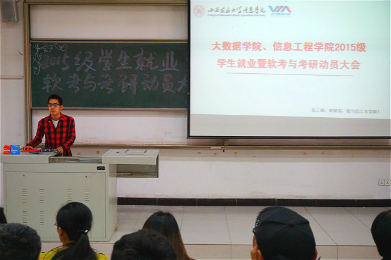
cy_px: 130
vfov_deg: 28.9
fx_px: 505
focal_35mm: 46
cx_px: 196
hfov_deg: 42.3
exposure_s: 1/160
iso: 3200
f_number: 5
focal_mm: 31
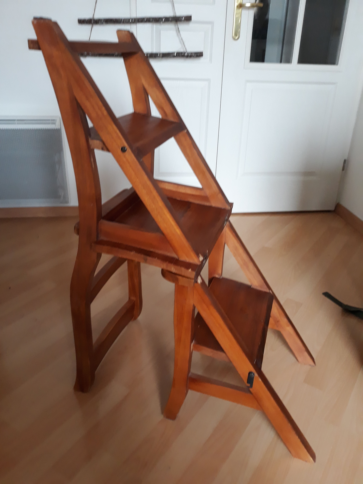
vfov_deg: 65.3
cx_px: 182
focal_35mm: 27
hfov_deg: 51.4
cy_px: 242
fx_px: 378
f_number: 1.7
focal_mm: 3.71
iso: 200
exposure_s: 1/33
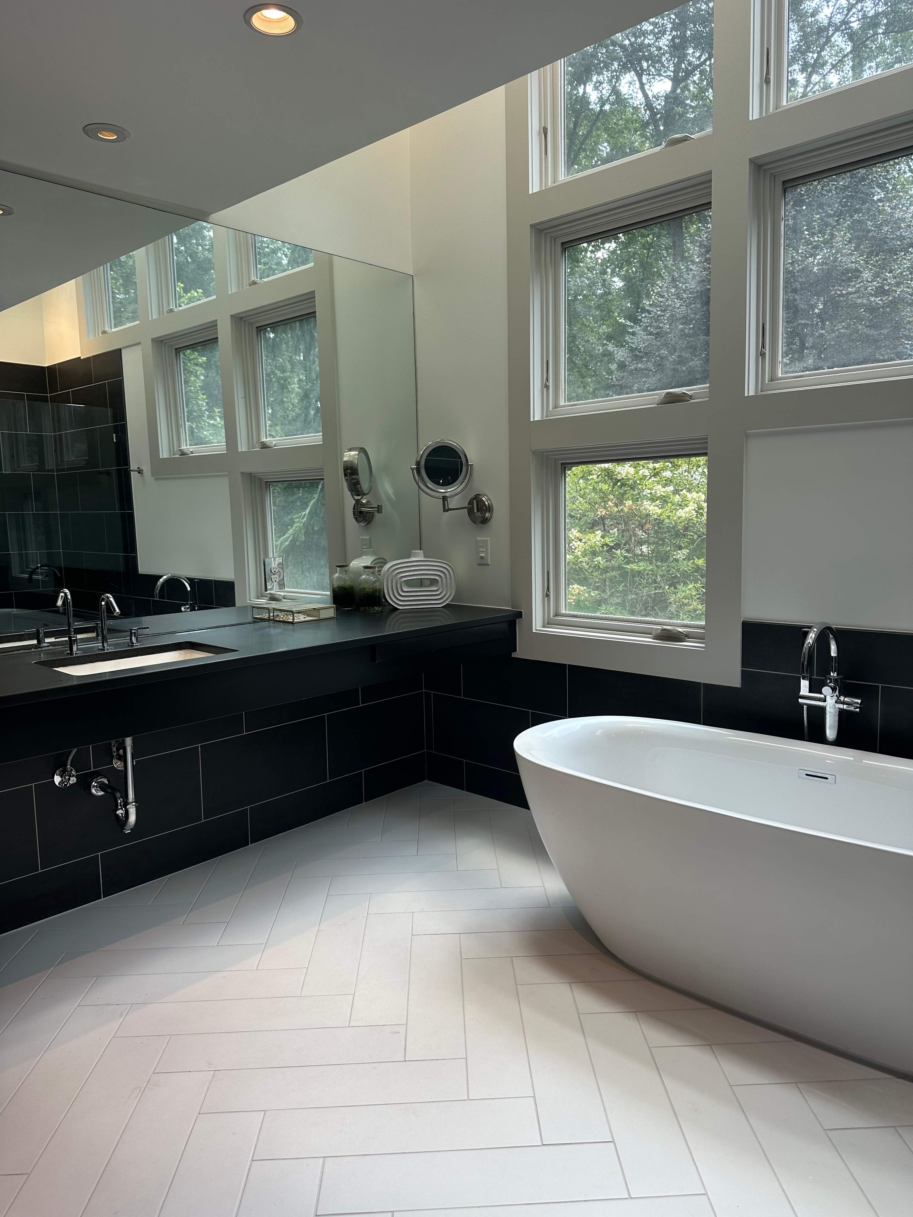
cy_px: 608
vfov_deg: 71.6
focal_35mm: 24
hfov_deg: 56.8
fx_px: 844
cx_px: 456
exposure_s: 1/143
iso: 64
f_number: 1.78
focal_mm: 6.86
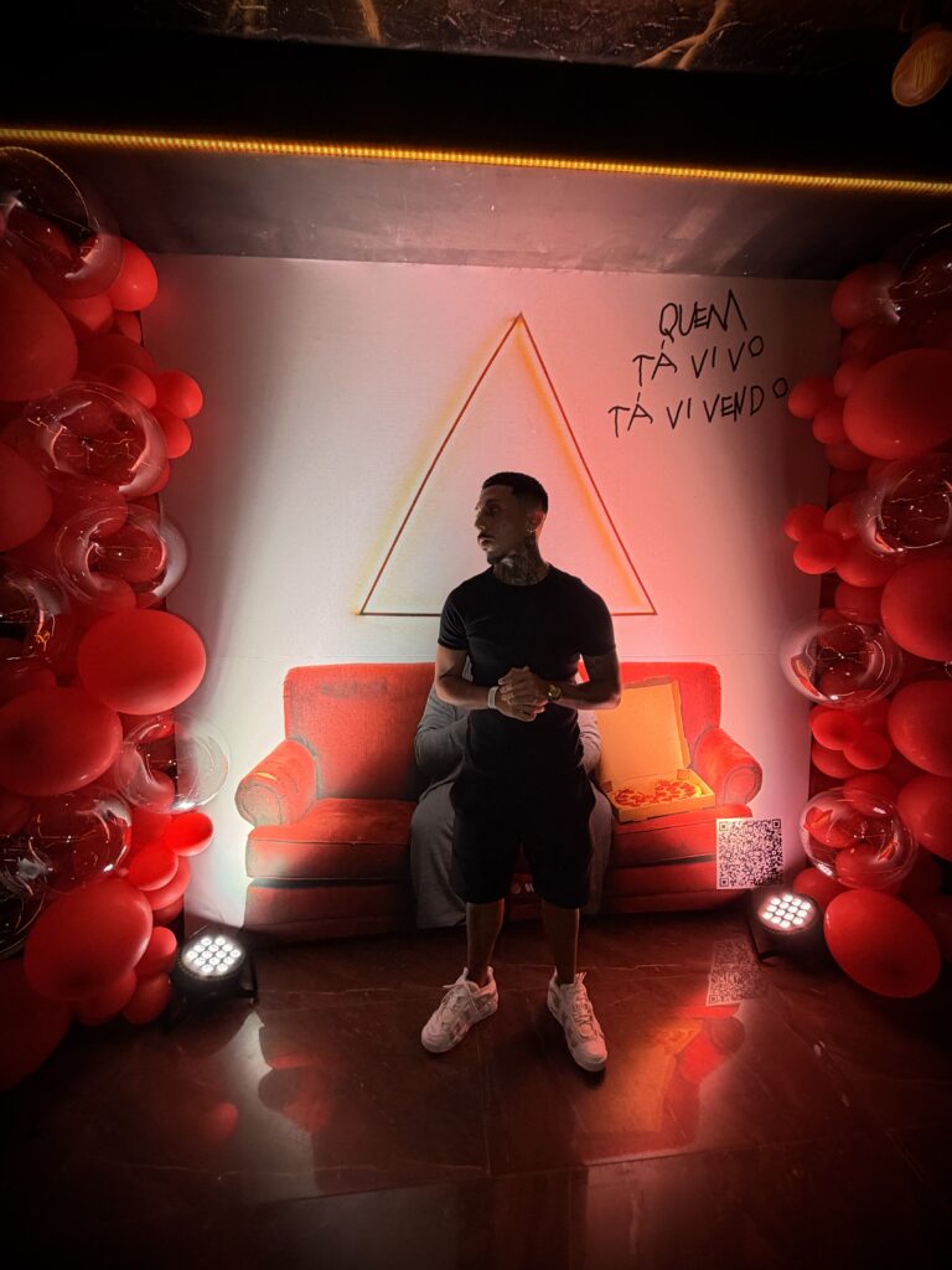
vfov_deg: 102.1
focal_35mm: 14
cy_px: 635
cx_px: 476
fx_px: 513
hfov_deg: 85.7
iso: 320
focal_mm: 2.22
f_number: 2.2
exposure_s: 1/60
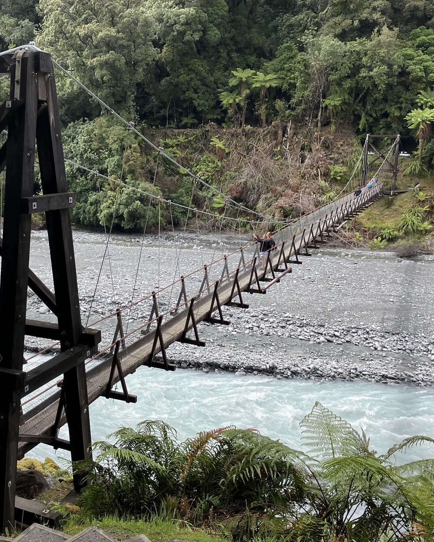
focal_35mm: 37
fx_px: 594
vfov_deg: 49.1
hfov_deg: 39.6
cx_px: 141
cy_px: 272
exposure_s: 1/725
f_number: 1.8
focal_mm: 3.99
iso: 32
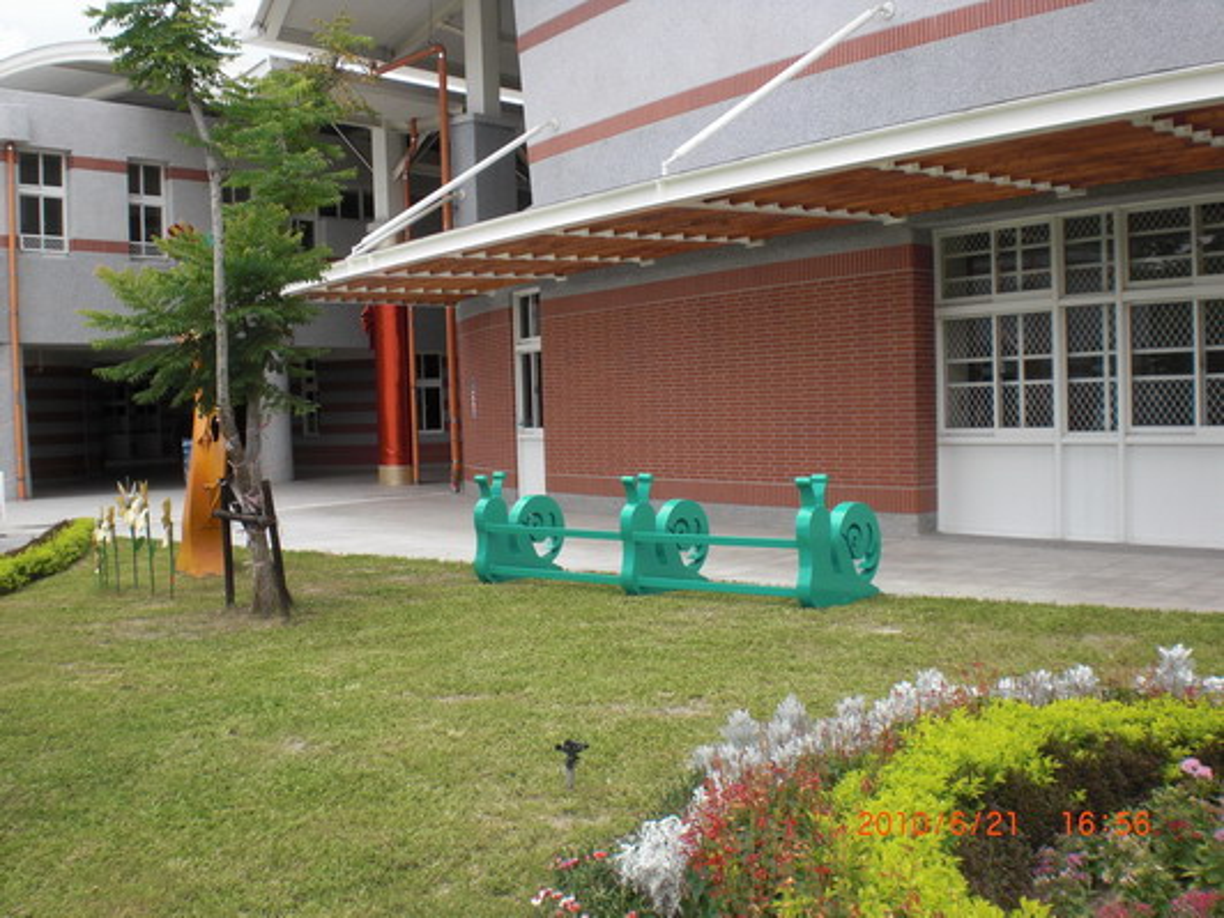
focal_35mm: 38
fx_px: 1344
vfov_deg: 37.7
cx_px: 612
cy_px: 459
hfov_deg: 49.0
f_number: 5.6
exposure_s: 1/200
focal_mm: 6.3
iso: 64
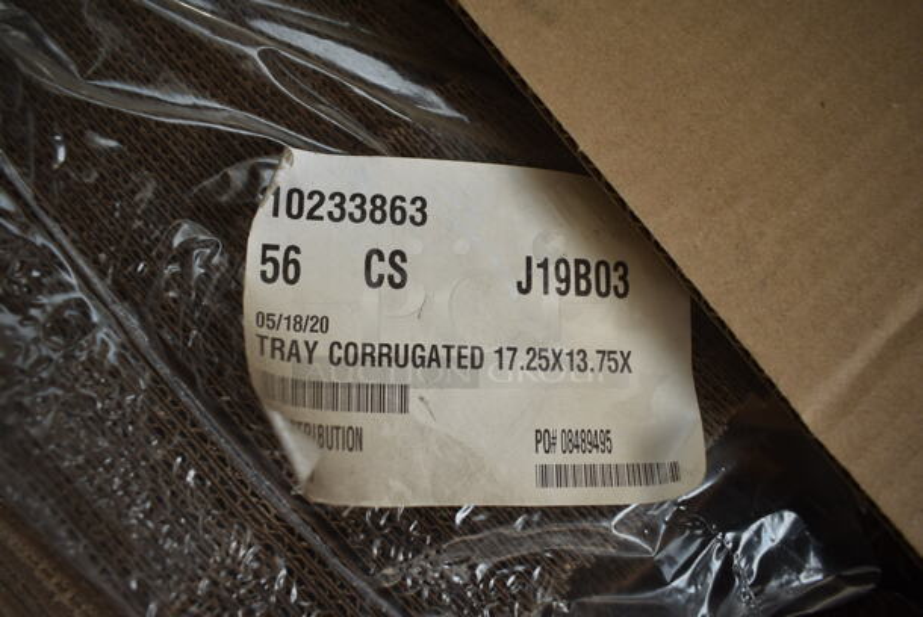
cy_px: 308
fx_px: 693
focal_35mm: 27
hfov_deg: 67.3
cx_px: 462
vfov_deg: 48.0
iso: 110
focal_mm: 18
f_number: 3.5
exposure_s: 1/125
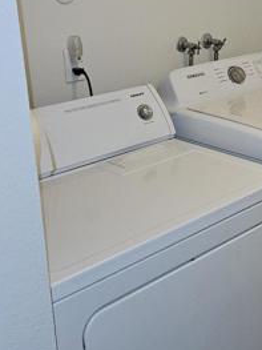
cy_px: 112
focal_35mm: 56
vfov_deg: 34.0
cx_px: 274
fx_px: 566
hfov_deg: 24.6
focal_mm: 5.4
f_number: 1.8
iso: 100
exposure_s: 1/60
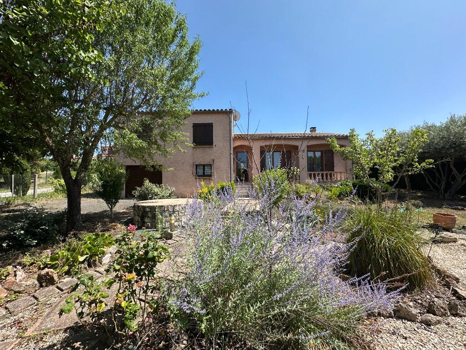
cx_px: 233
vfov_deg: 85.7
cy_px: 175
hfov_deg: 102.1
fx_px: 188
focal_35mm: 14
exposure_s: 1/1319
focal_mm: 2.22
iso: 50
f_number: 2.2
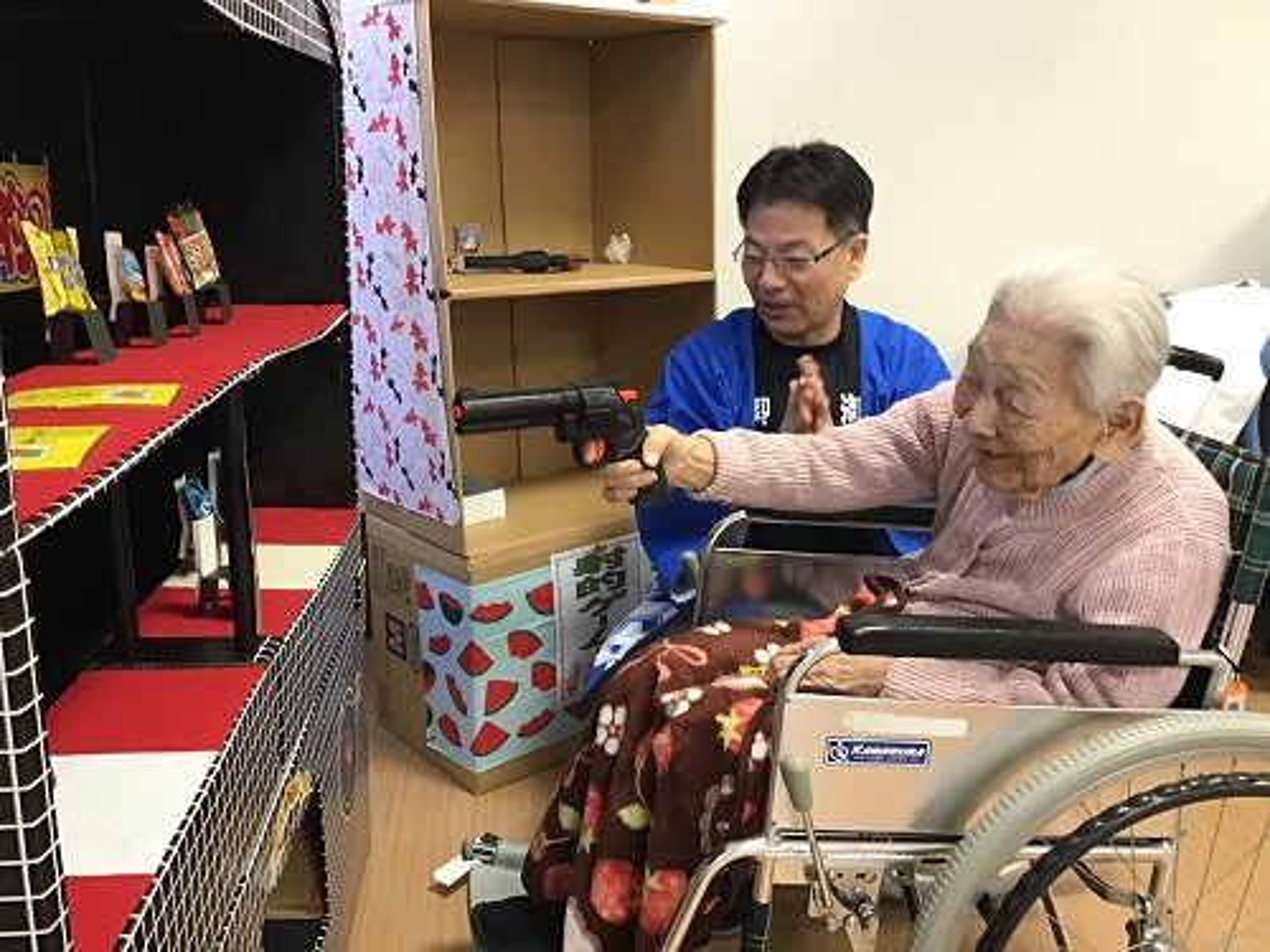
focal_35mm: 31
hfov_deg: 58.4
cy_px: 476
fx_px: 1137
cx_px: 635
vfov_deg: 45.4
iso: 125
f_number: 2.4
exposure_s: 1/30
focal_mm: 3.3
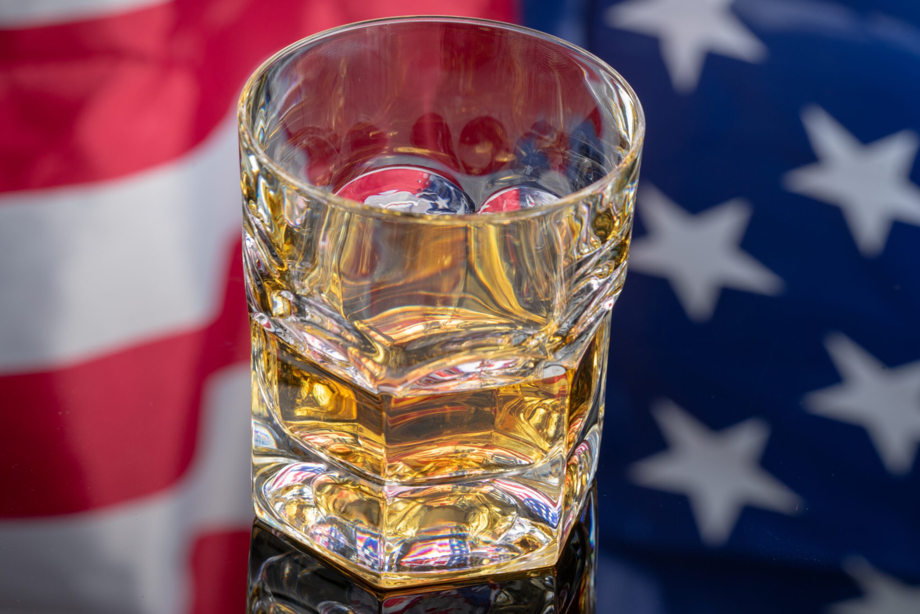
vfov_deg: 6.9
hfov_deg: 10.3
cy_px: 307
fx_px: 5111
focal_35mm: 200
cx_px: 460
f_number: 13
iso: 100
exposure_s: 1/125
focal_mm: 200
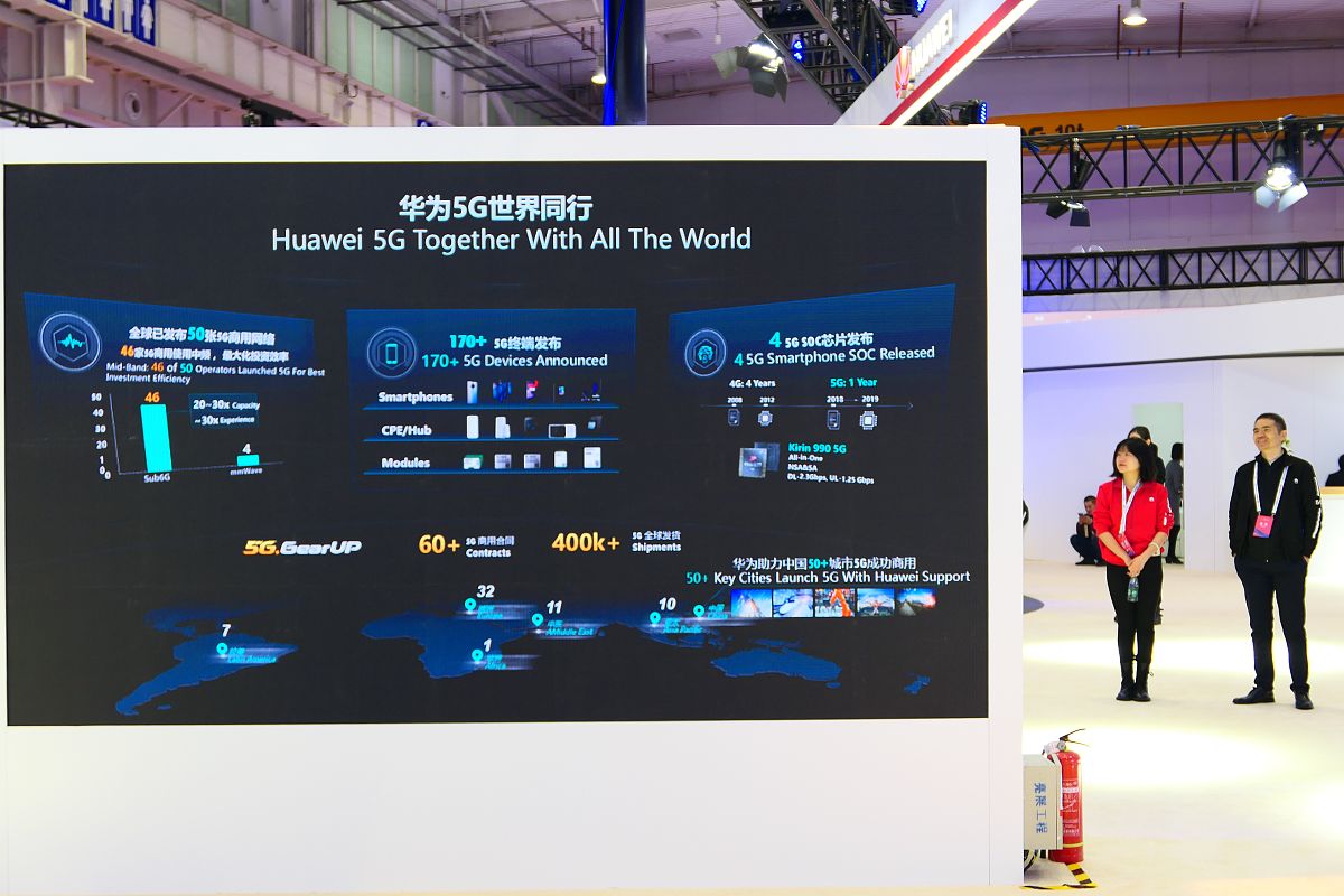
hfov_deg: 45.4
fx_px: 1605
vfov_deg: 31.2
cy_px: 448
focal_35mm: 43
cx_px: 672
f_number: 2.8
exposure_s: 1/40
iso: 125
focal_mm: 15.9
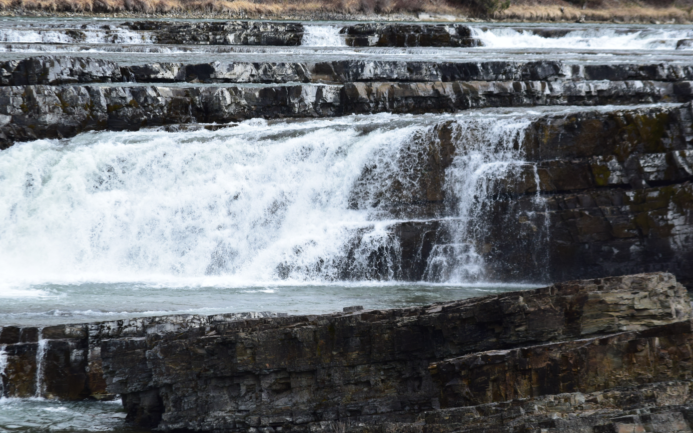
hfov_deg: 9.4
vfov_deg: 5.9
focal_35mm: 224
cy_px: 192
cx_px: 344
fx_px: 4222
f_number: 11
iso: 400
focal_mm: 135
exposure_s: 1/500
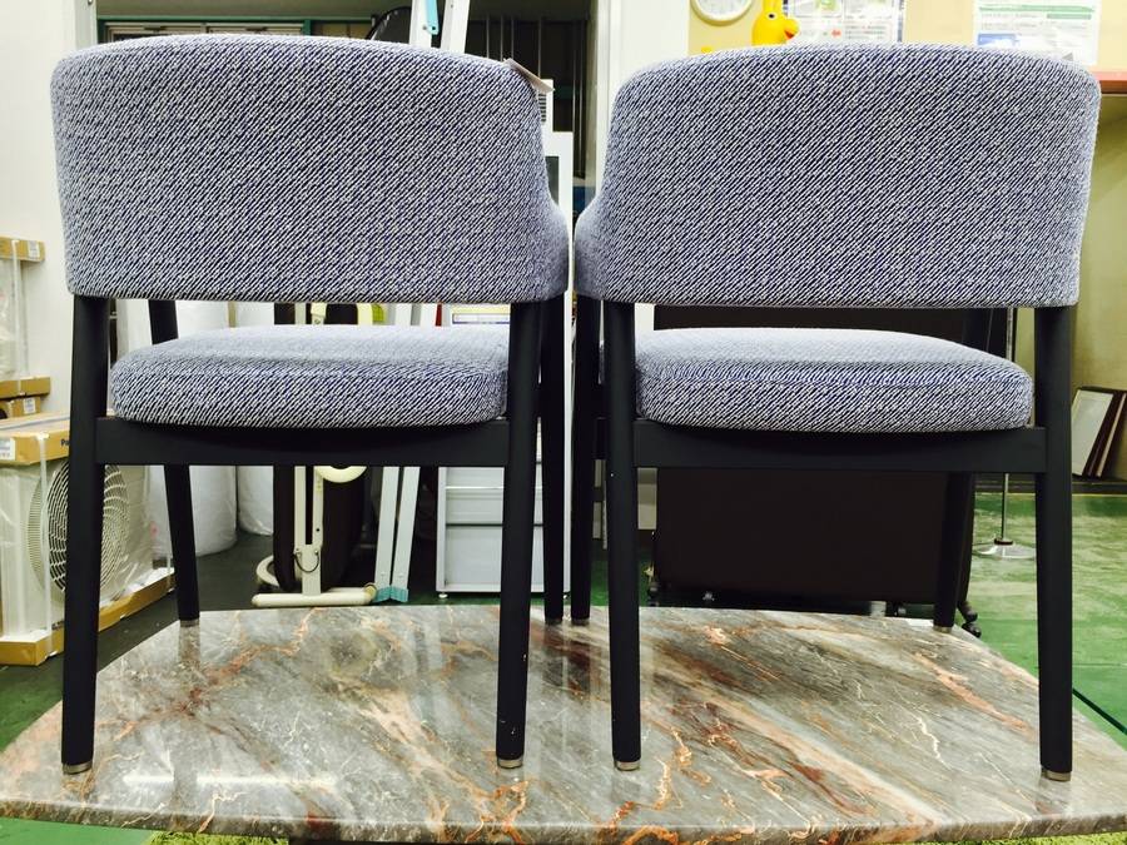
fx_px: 944
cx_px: 564
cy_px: 422
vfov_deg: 48.2
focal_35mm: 29
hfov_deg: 61.7
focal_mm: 4.15
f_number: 2.2
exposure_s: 1/30
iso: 50
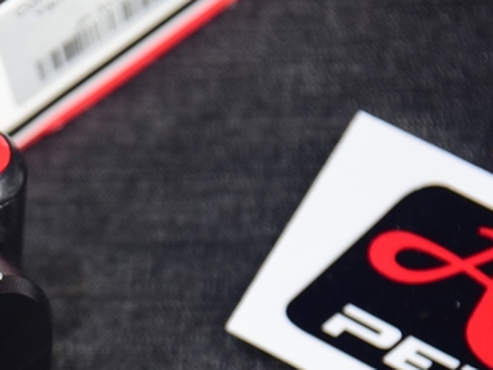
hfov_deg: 7.7
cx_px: -109
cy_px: 296
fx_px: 3633
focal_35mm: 255
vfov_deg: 5.8
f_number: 4
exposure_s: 1/25
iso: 1600
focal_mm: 70
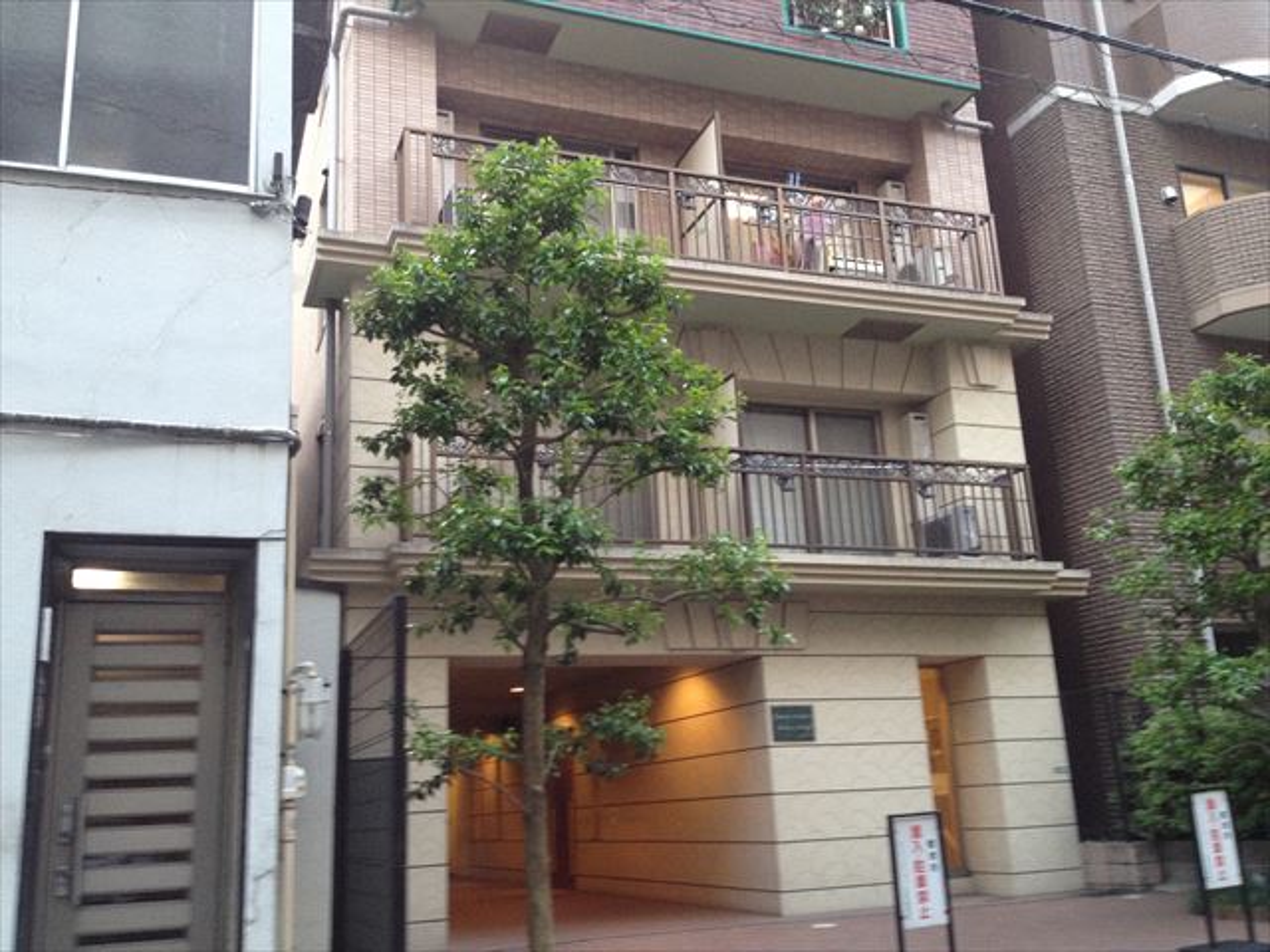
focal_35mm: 35
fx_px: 1284
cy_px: 476
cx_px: 635
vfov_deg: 40.7
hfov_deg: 52.6
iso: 160
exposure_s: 1/20
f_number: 2.4
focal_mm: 4.28
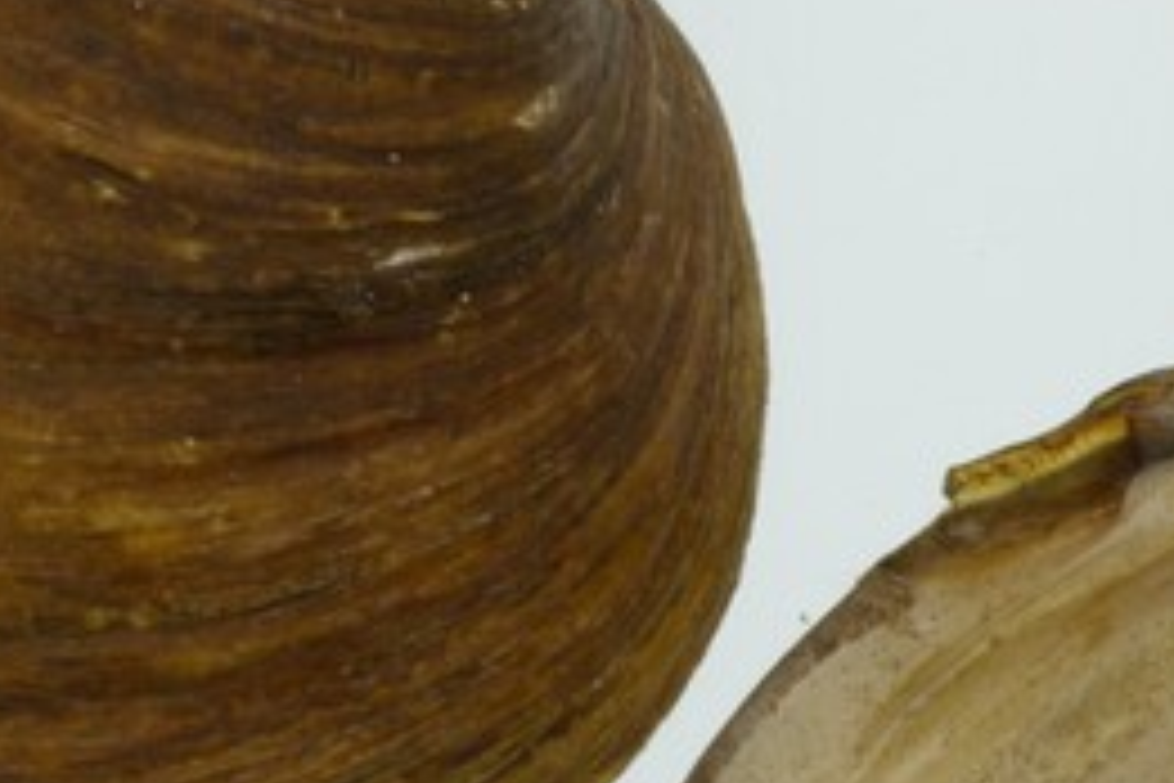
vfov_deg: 4.9
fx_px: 9000
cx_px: 1633
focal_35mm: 276
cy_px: 1379
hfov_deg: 7.4
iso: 100
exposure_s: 1/8
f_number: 32
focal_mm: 60
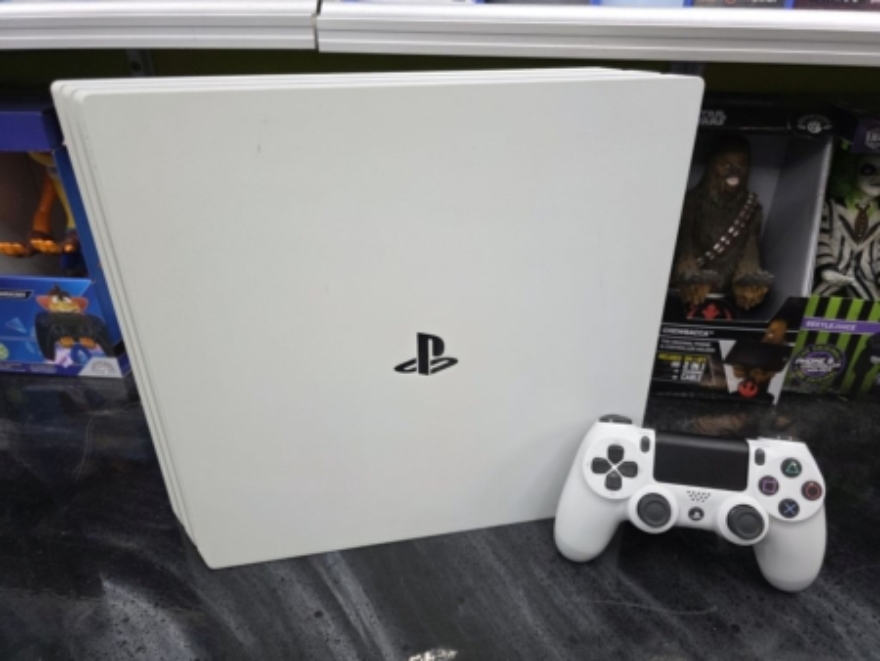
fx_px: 585
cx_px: 440
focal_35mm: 23
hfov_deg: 73.9
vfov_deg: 58.9
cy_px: 330
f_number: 1.7
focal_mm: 6.3
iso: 320
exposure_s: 1/100
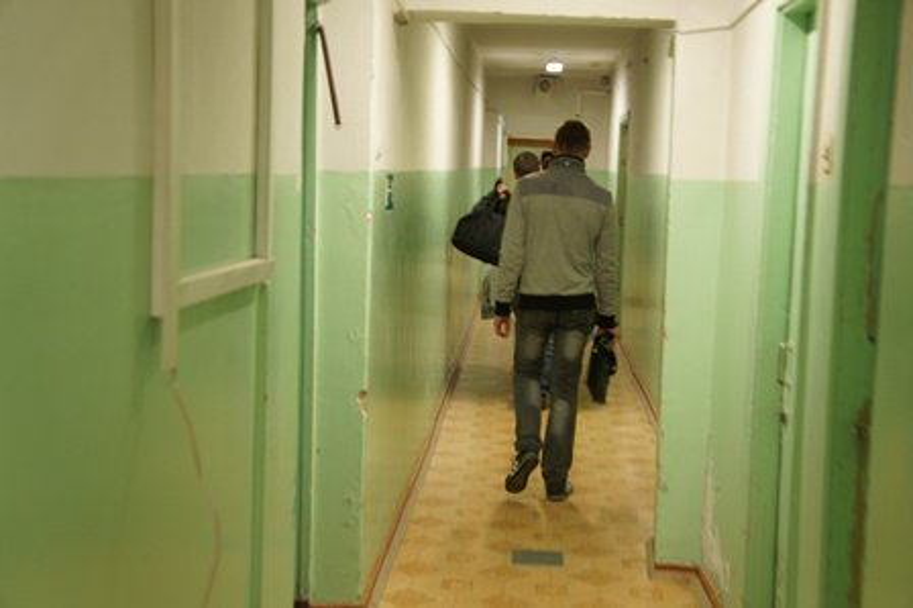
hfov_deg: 38.9
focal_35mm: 51
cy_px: 304
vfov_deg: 26.4
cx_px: 456
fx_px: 1292
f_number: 4.5
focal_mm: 34
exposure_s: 1/50
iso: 400
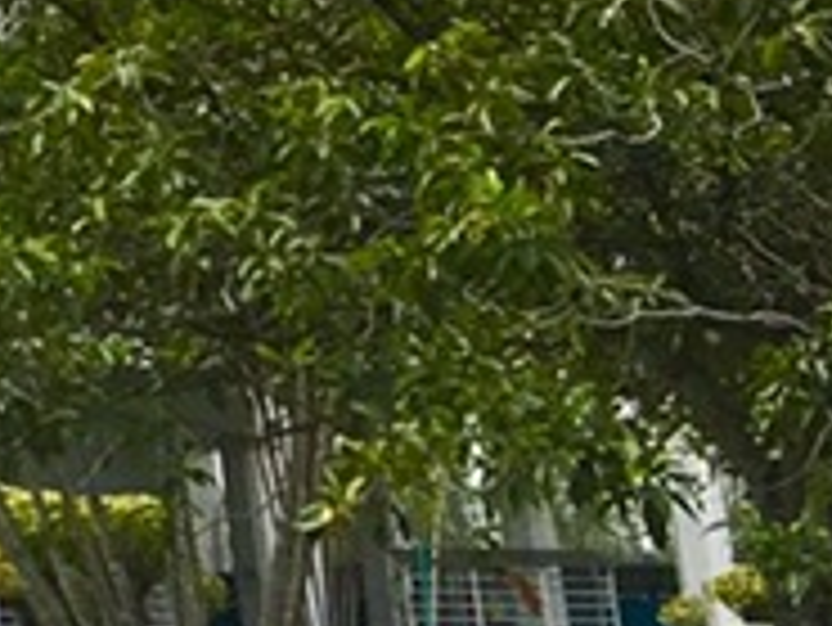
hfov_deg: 8.8
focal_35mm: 188
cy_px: -1000
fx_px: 4522
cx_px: -1619
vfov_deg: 7.3
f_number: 2.2
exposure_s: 1/1672
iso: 25
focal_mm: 4.15
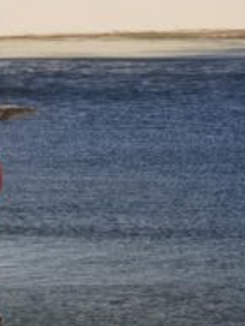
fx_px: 2674
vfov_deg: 7.0
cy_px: 141
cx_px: -125
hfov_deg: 5.2
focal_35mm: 284
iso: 50
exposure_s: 1/3067
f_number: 2.4
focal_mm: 7.48
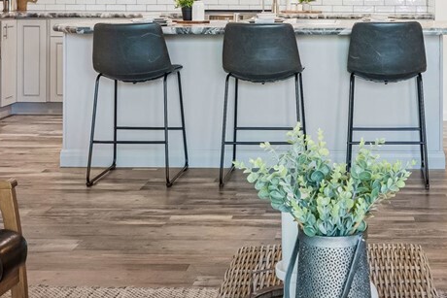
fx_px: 733
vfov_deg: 22.1
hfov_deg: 33.3
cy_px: -3
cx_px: 334
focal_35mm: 59
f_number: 10
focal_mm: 16
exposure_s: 1/125
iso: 400
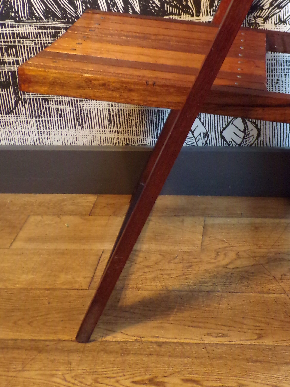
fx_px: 559
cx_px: 203
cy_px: 100
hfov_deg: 28.8
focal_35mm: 50
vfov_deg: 37.3
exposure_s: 1/17
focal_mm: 5
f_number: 3.1
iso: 355
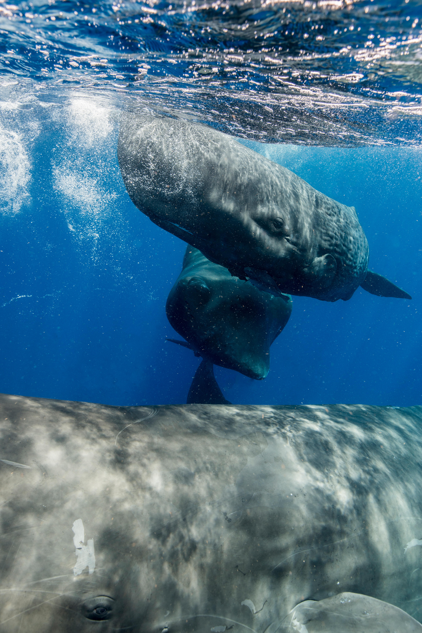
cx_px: 211
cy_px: 316
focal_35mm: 24
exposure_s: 1/200
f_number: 10
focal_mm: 24
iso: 500
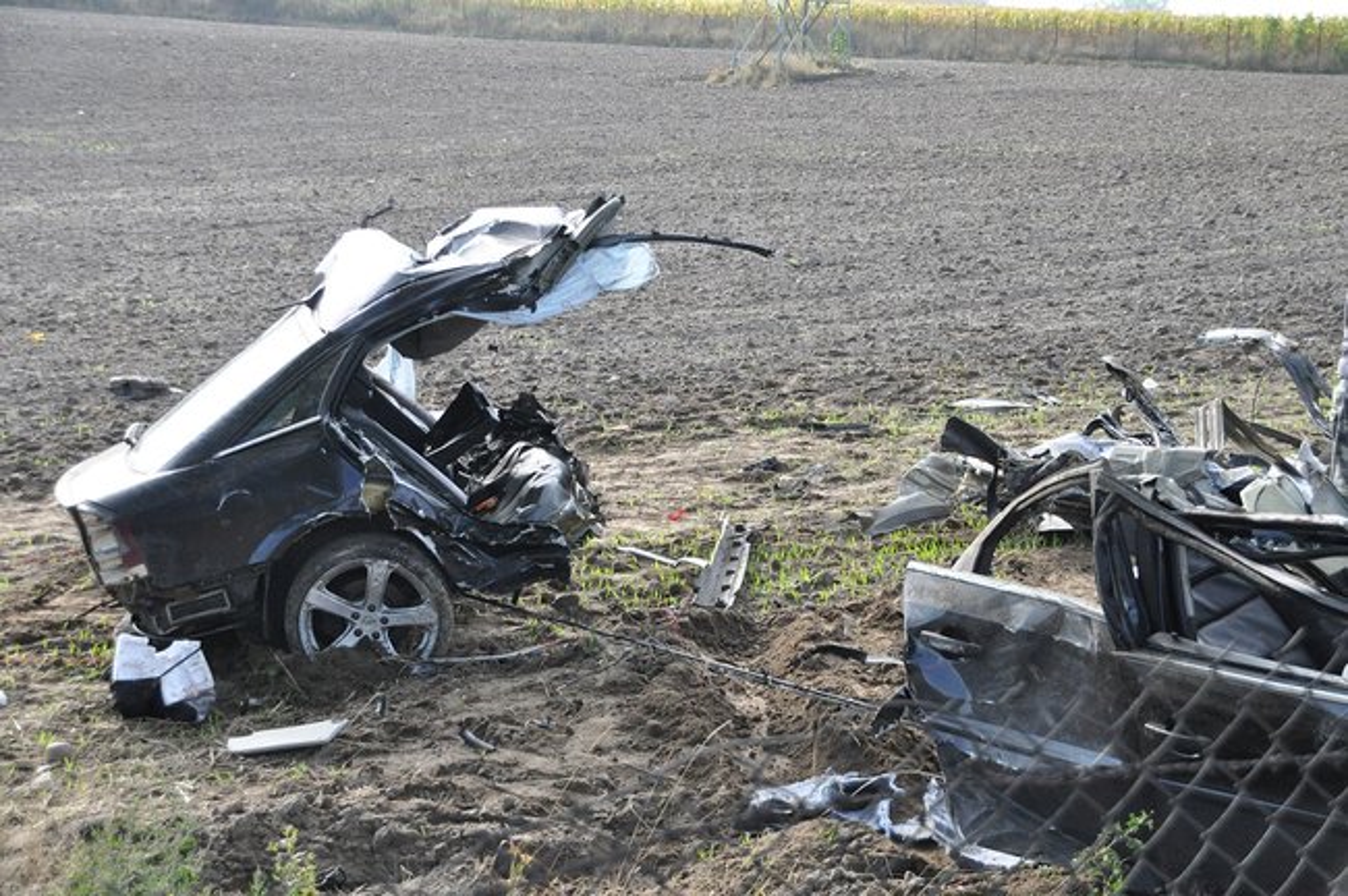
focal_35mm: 66
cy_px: 448
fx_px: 2469
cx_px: 674
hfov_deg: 30.5
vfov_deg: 20.6
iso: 1600
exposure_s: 1/1600
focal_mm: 44
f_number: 6.3
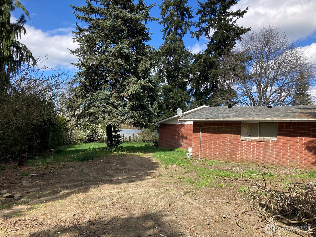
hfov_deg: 63.4
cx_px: 158
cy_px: 118
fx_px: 256
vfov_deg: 49.7
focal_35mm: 28
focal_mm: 3.99
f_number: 1.8
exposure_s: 1/923
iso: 20
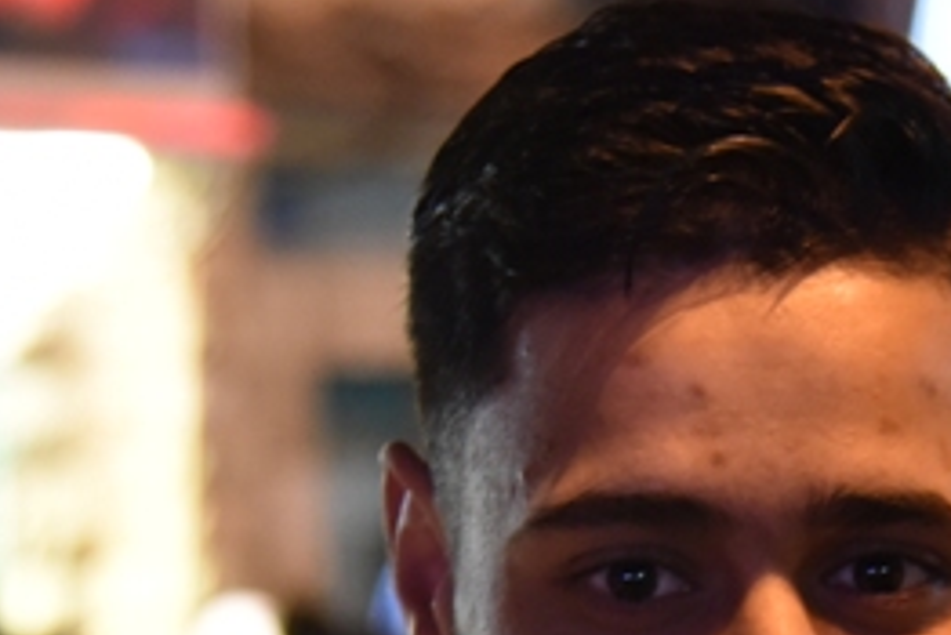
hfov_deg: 8.1
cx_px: 642
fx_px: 6713
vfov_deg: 5.4
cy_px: 1050
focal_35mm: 254
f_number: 4
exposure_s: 1/40
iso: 3200
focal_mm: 65
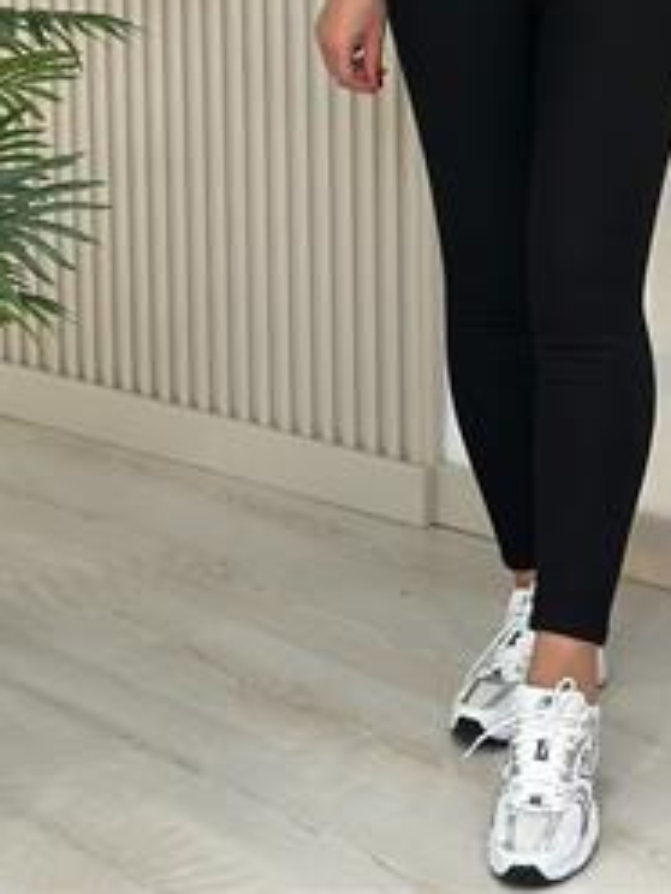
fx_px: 2662
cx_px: 545
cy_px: -63
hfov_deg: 14.3
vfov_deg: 18.4
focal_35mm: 103
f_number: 1.78
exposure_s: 1/164
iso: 64
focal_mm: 6.86
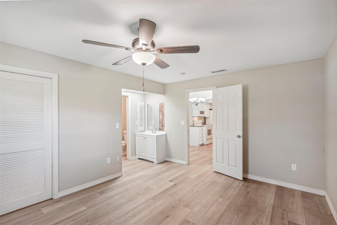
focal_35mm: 16
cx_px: 168
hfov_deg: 96.7
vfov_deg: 73.7
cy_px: 112
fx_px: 150
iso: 400
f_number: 4
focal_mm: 16
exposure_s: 1/45
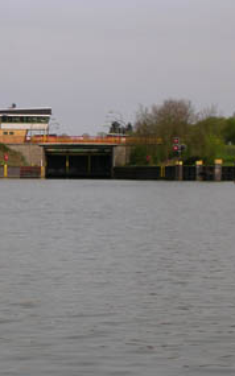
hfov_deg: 8.0
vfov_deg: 12.8
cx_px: -1
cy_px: 187
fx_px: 1681
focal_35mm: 164
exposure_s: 1/473
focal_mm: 17.4
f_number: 4.9
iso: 50
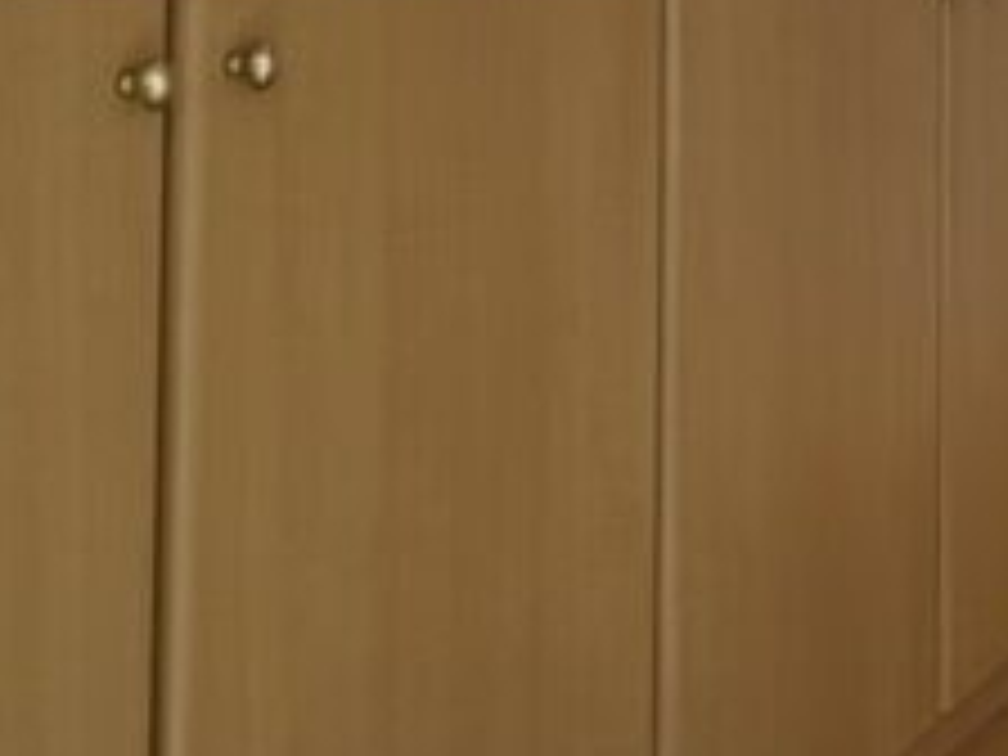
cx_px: 1494
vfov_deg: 21.0
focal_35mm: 64
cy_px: -202
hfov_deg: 24.1
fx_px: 1864
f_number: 2.2
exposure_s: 1/192
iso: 64
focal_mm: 2.22
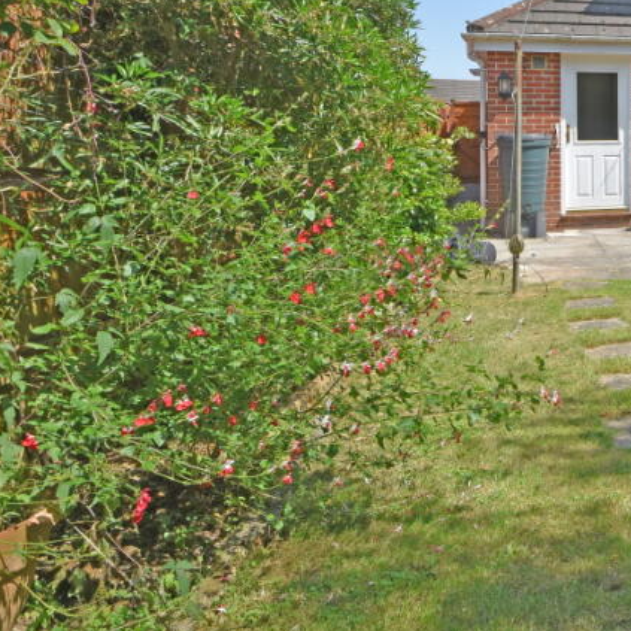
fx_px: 732
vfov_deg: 44.5
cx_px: 713
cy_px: 135
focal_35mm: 36
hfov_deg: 37.8
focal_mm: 11.5
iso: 160
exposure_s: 1/250
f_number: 8
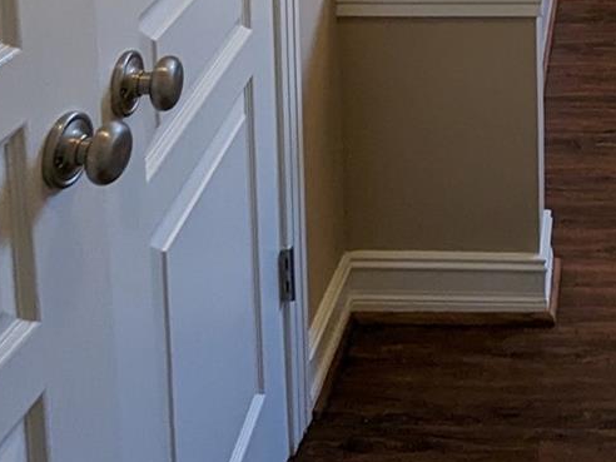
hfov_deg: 32.6
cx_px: 619
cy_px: -293
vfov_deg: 21.2
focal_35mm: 54
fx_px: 961
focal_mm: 1.95
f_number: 2.2
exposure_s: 1/120
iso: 223
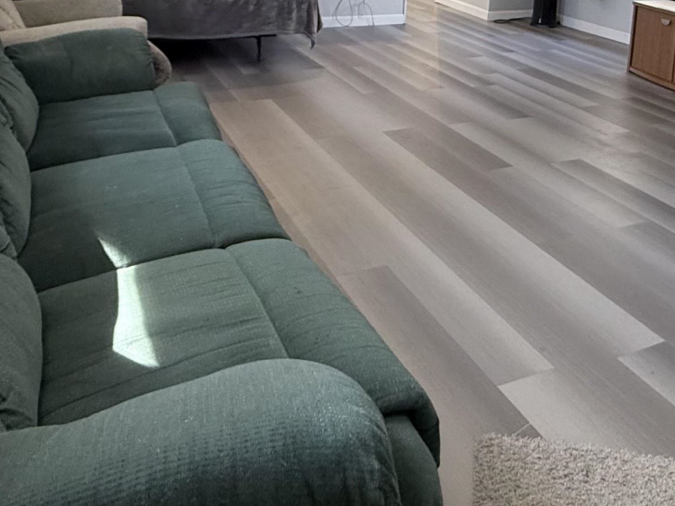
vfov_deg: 34.8
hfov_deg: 49.9
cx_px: 401
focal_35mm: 37
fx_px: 722
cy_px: -11
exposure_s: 1/60
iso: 250
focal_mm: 2.22
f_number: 2.2
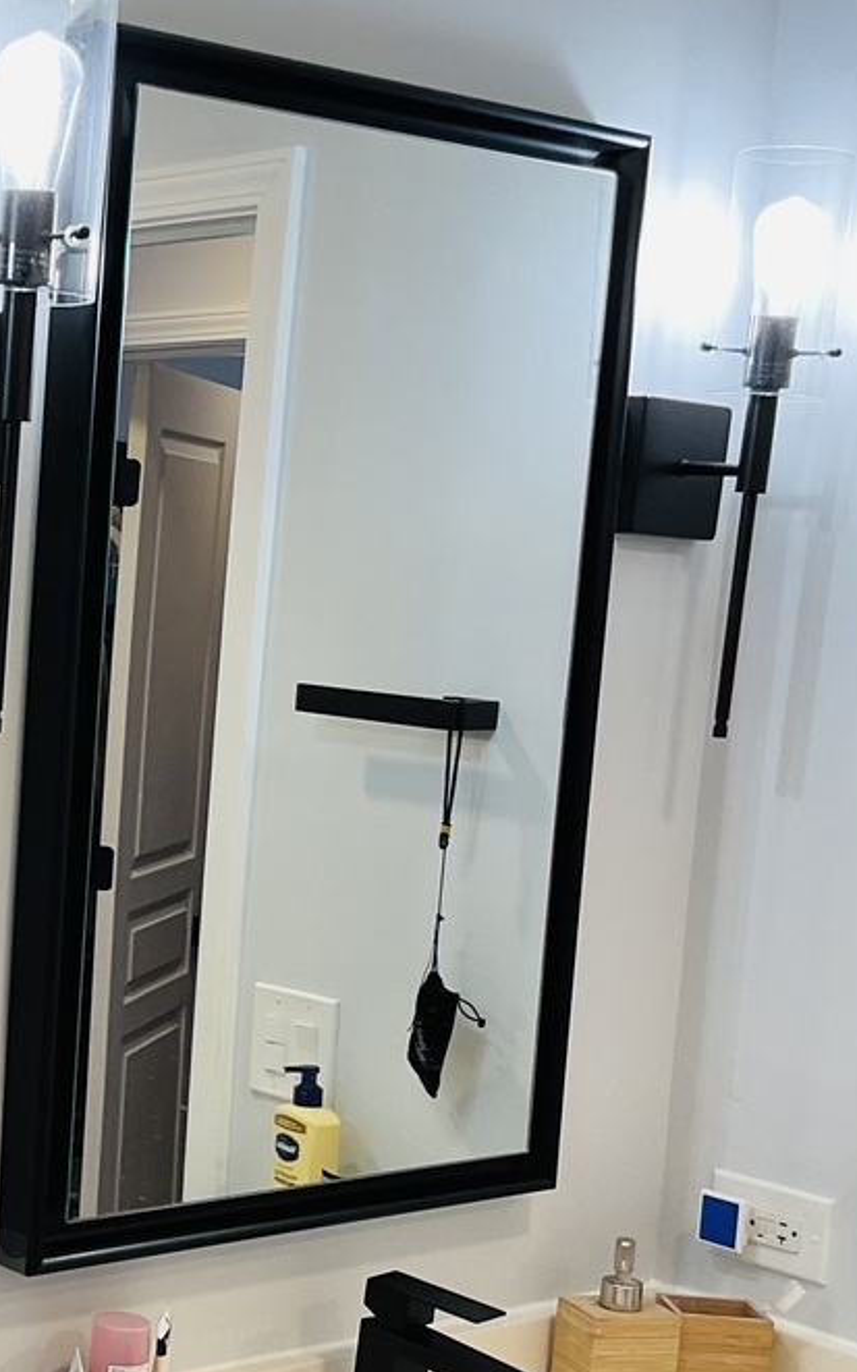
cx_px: -141
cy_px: 905
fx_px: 2504
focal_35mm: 67
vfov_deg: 30.4
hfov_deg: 18.5
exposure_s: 1/60
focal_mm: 3
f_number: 1.8
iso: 32
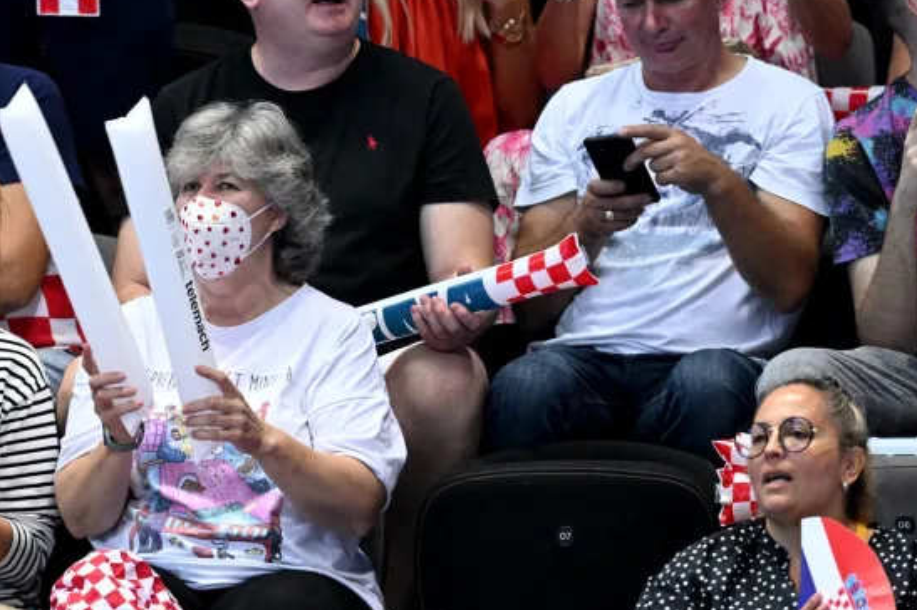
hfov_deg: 3.7
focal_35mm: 556
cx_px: 312
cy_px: 293
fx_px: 14153
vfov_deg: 2.5
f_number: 4
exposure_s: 1/400
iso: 5000
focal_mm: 400
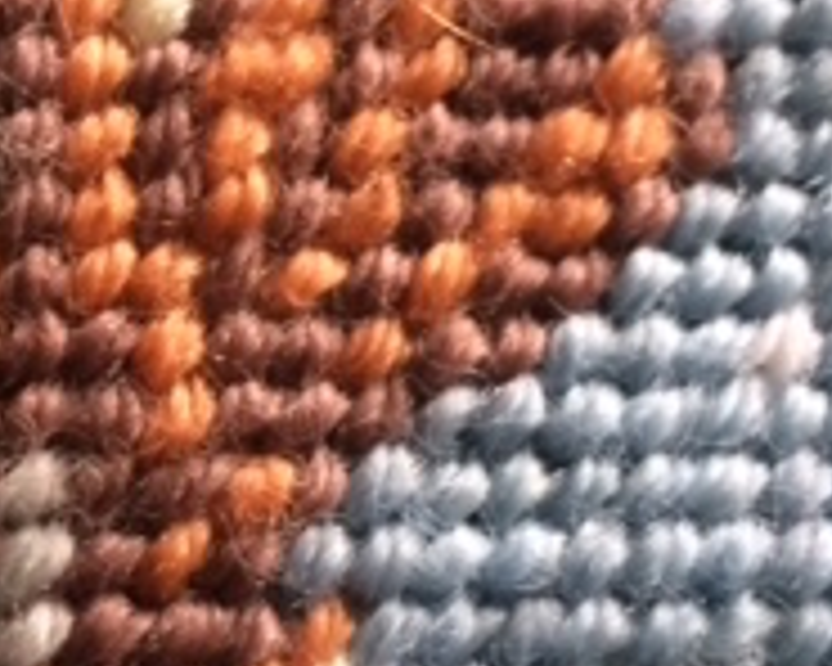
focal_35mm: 98
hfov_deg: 19.2
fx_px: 2413
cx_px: 63
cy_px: 256
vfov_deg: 15.7
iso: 100
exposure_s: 1/30
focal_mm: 4.15
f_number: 2.2
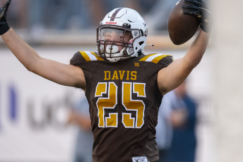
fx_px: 4207
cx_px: 122
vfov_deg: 2.2
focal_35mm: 623
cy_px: 82
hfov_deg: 3.3
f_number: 2.8
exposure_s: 1/6400
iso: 4000
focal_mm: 400
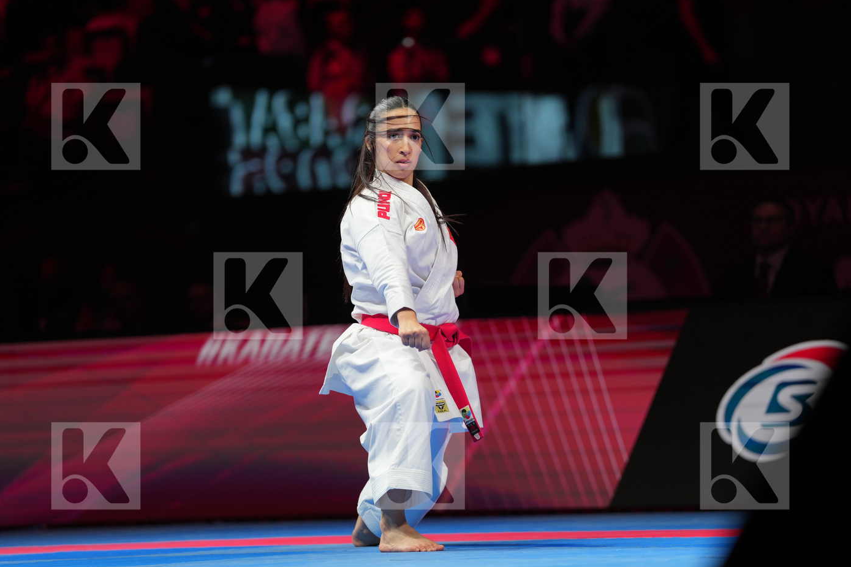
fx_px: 5364
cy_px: 296
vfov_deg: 6.0
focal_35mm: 227
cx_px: 420
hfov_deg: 9.1
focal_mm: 197
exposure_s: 1/500
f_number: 2.8
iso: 320
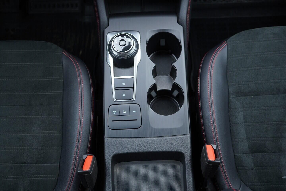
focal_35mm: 36
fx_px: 286
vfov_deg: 36.9
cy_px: 96
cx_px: 143
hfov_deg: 53.1
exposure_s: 1/40
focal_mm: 24
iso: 320
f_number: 2.8
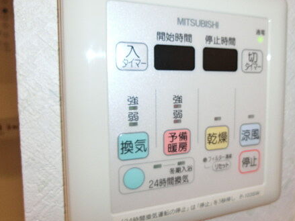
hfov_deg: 52.3
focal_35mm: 35
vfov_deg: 40.7
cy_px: 109
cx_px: 177
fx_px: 298
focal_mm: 4.24
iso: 160
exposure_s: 1/30
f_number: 3
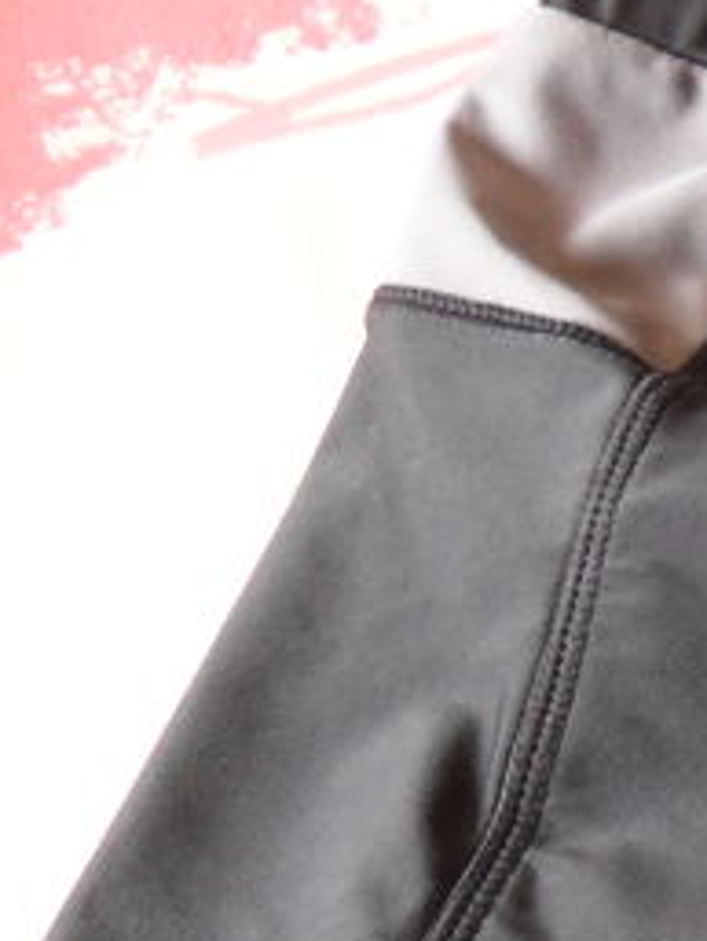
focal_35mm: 136
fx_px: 3700
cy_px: 813
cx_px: 1795
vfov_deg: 14.4
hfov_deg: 9.5
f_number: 3
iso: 100
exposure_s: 1/45
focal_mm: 6.3
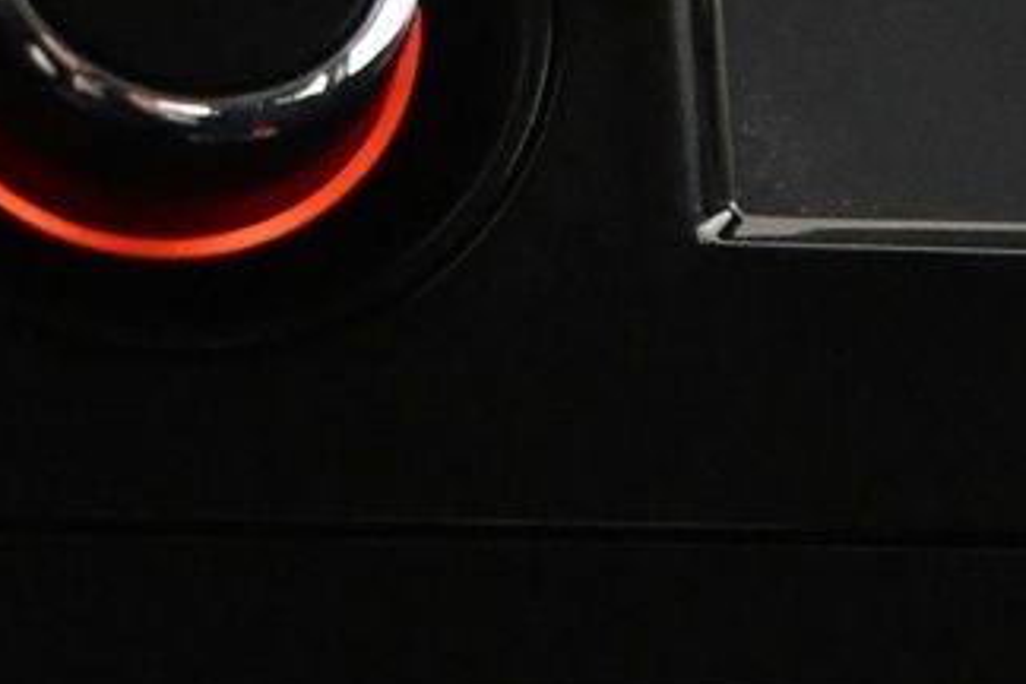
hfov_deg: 8.0
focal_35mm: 248
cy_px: 1070
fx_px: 7053
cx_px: 1846
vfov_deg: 5.5
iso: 6400
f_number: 5
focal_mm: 33
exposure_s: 1/50
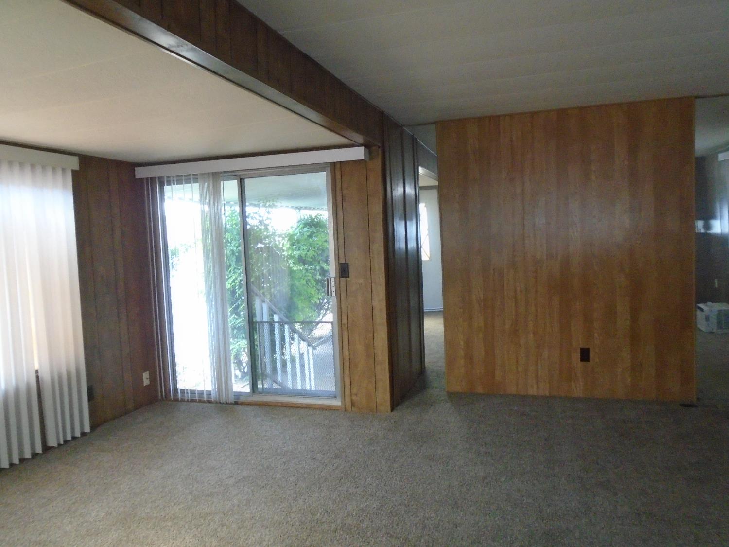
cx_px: 364
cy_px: 274
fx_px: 548
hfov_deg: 67.3
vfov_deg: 53.1
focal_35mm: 26
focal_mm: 4.6
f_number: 3.2
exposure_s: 1/60
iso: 640
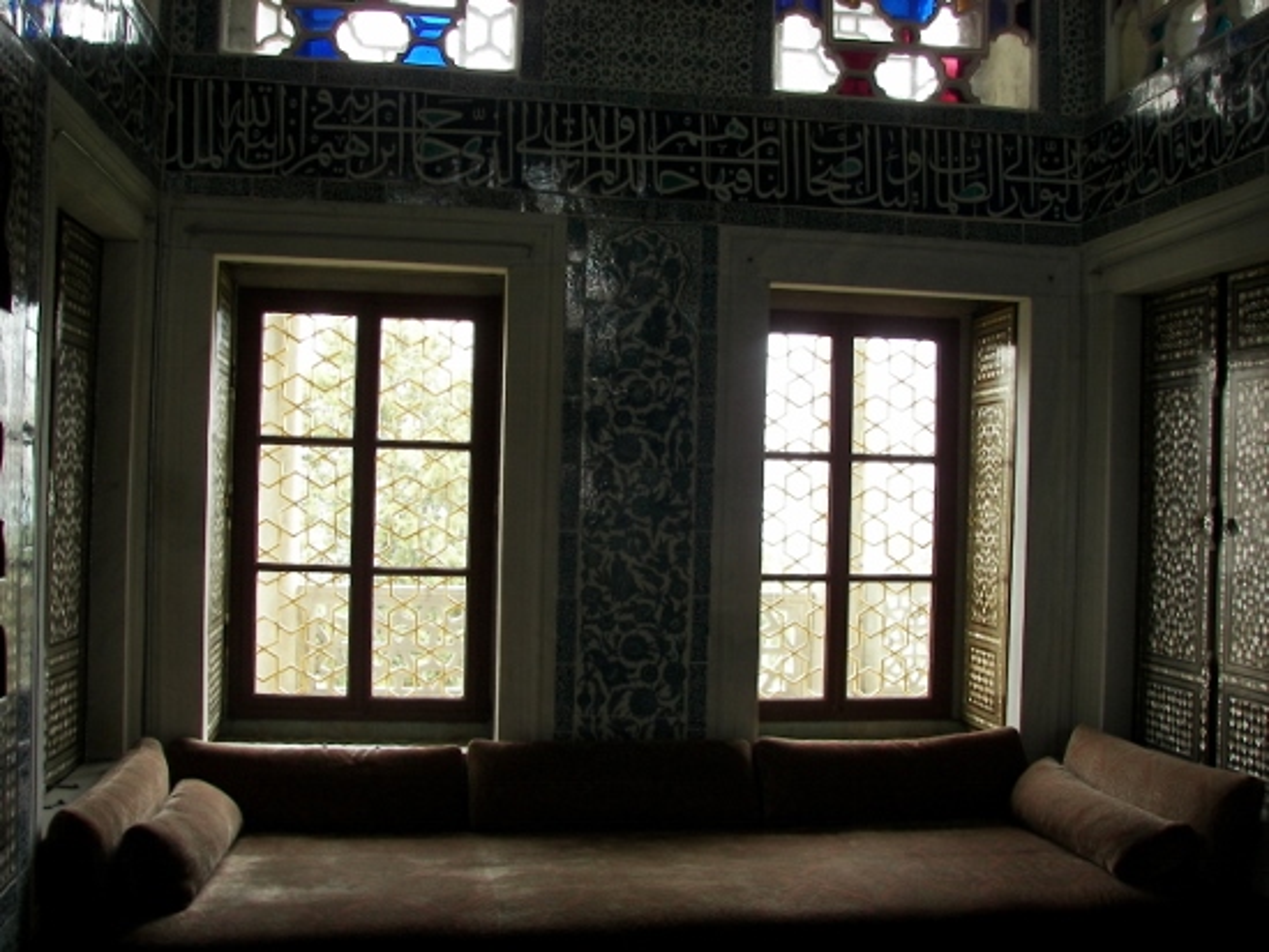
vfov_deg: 39.7
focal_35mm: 36
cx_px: 634
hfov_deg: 51.3
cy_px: 476
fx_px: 1320
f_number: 2.8
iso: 64
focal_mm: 6
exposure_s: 1/30
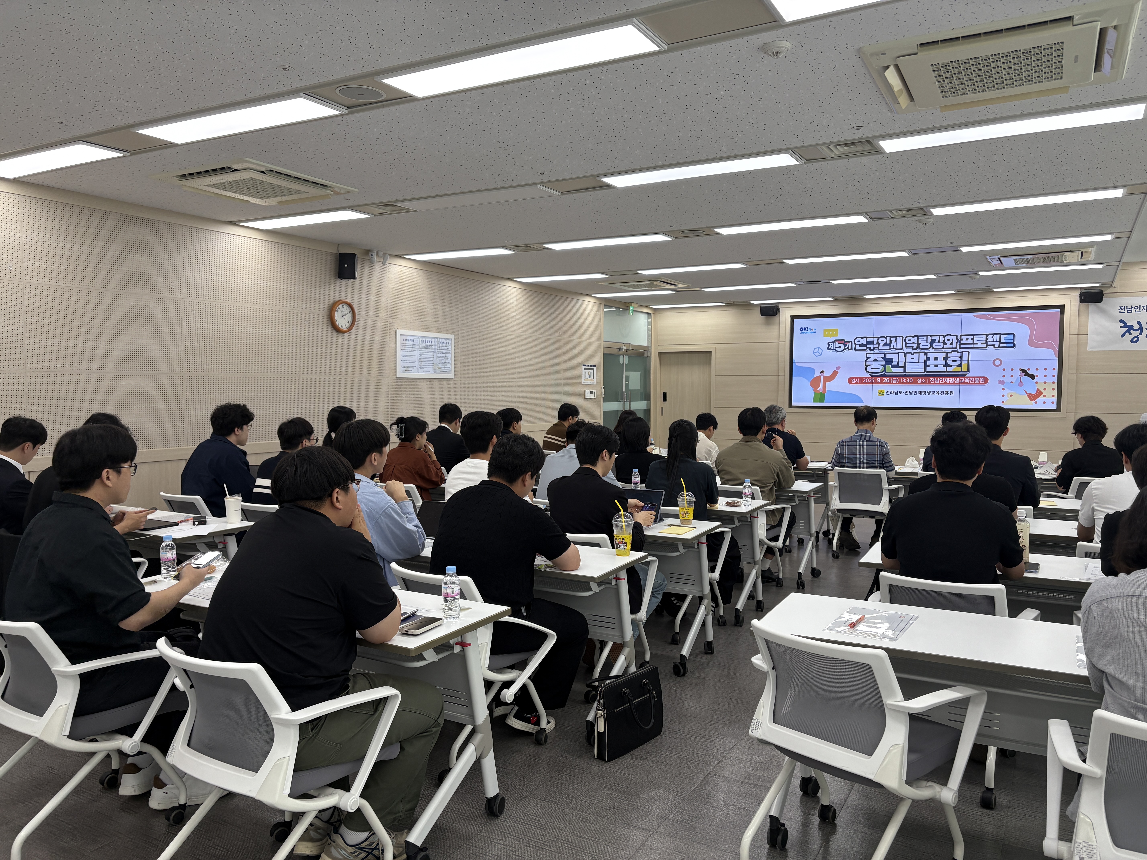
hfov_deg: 67.3
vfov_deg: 53.1
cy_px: 430
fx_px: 862
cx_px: 574
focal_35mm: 26
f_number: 1.6
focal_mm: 5.96
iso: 64
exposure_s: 1/232
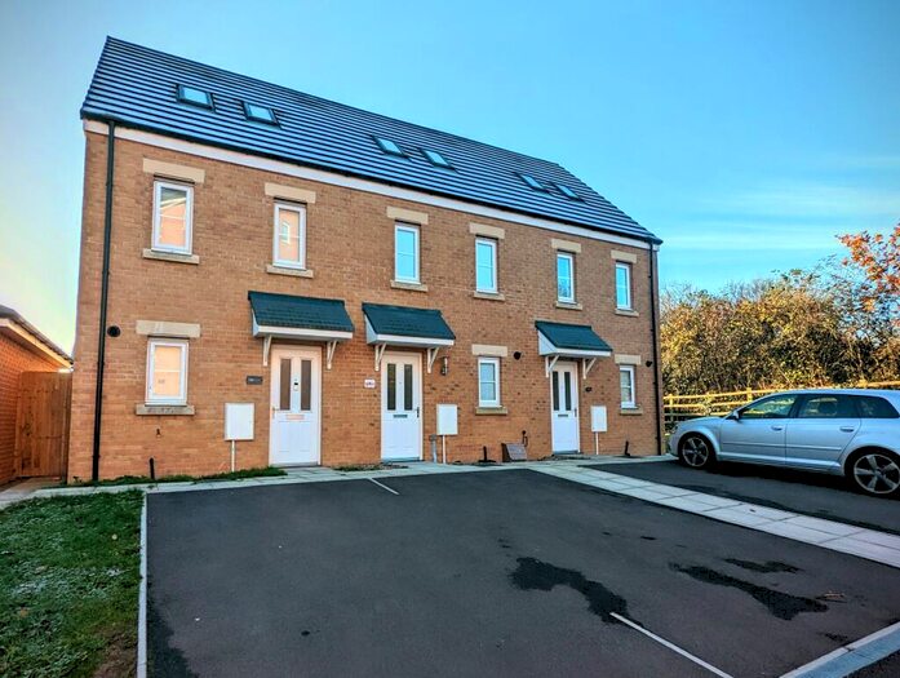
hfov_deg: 94.4
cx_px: 450
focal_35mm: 16
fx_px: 417
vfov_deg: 78.3
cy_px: 339
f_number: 2.2
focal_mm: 2.35
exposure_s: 1/1976
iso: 37
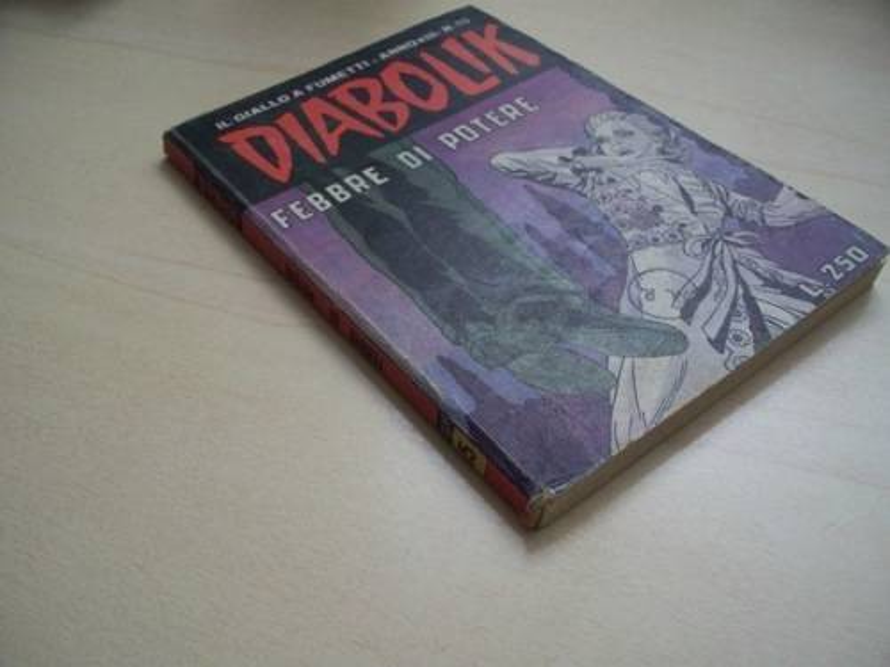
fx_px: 926
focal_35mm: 36
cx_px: 445
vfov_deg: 39.7
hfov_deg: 51.4
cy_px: 334
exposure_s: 1/25
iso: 400
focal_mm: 7.54
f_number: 2.8
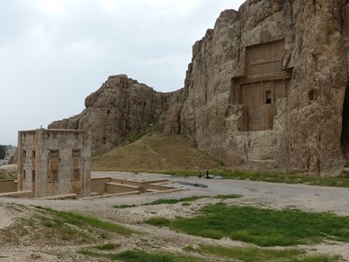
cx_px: 178
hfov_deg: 55.3
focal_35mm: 33
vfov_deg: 42.9
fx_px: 333
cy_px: 131
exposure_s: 1/1000
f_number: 4
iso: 100
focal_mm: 5.7
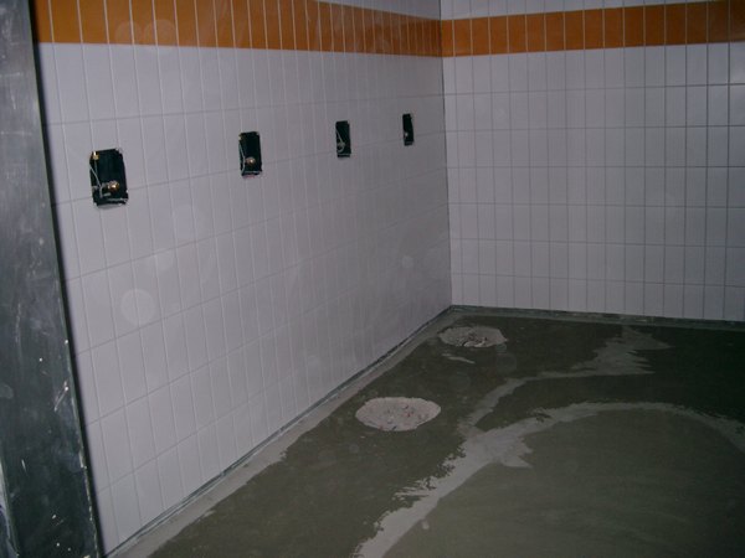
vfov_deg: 38.7
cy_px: 279
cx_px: 372
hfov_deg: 50.1
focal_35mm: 37
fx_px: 796
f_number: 2.6
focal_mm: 7.6
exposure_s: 1/60
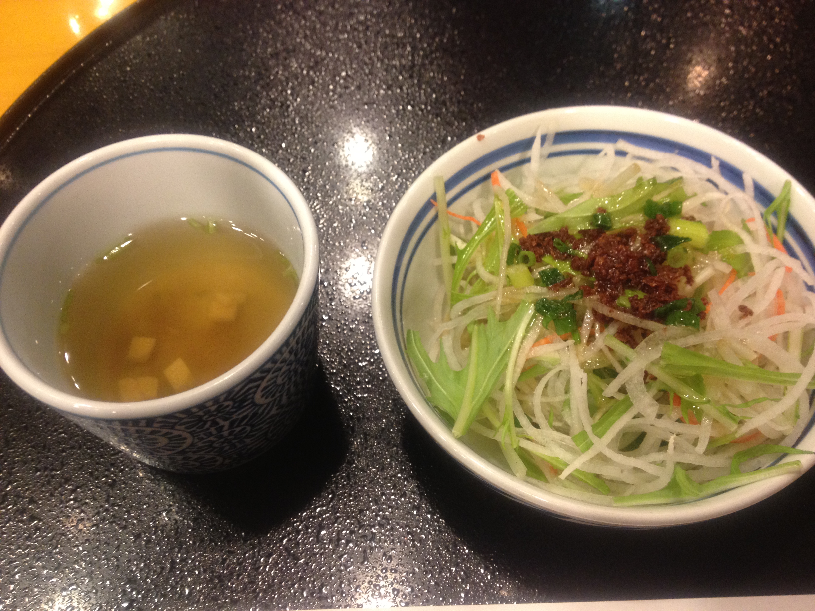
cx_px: 408
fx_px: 824
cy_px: 306
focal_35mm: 35
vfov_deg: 40.7
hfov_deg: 52.6
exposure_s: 1/20
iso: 200
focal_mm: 4.28
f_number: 2.4
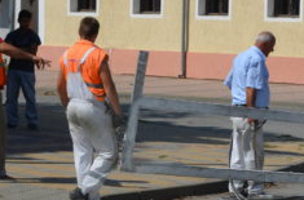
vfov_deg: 7.3
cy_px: 135
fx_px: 1574
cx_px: 281
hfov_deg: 11.0
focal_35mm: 187
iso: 100
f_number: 9
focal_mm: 38
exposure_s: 1/320
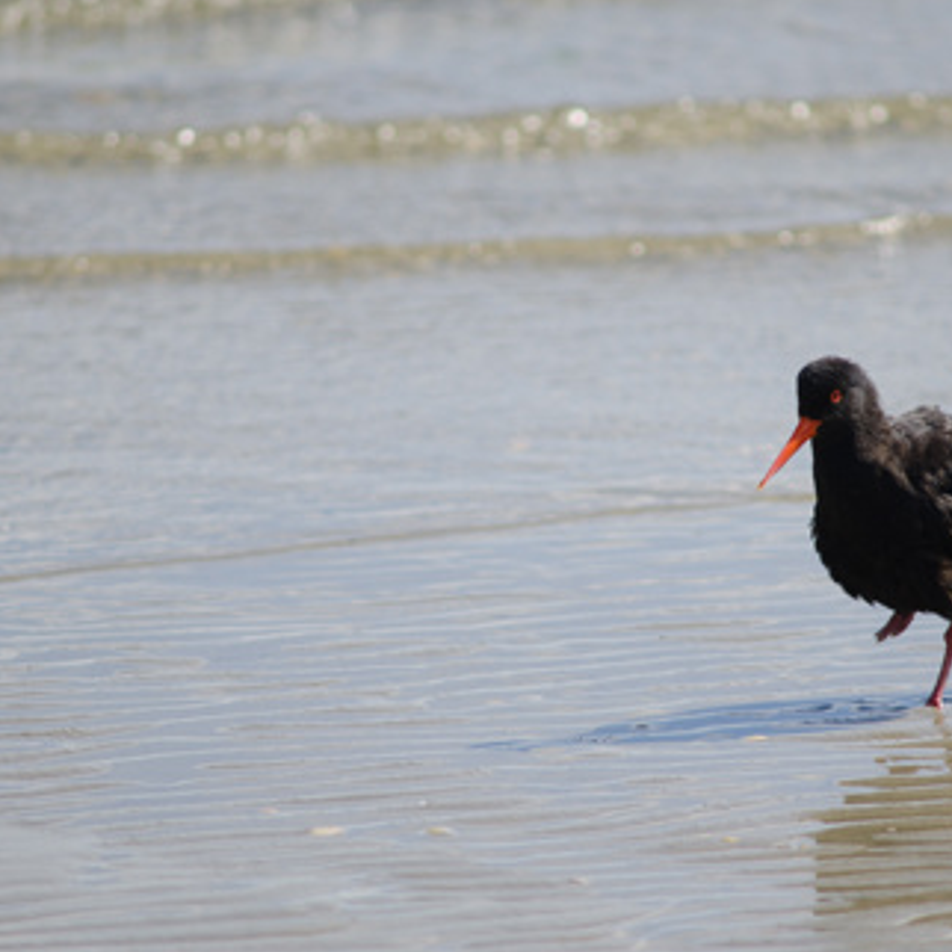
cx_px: 618
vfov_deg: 3.0
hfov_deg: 3.0
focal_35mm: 593
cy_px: 483
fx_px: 18451
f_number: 4
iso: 100
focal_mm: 300
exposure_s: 1/1000
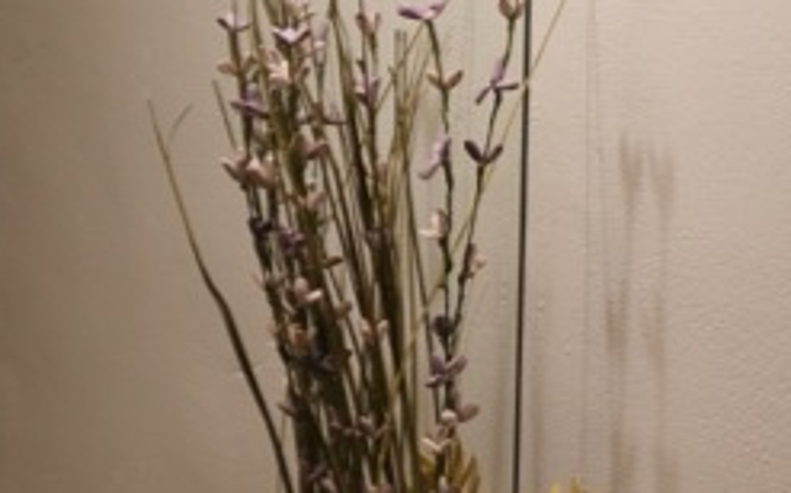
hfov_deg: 11.8
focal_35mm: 175
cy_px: 304
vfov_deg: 7.5
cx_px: -37
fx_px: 3770
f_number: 2
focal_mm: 35
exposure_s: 1/38
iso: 640
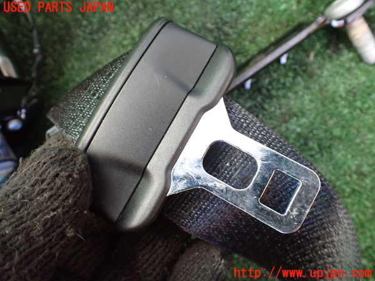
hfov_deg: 60.0
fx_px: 325
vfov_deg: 46.8
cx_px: 188
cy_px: 140
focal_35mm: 30
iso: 800
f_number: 2.3
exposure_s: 1/80
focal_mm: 5.4
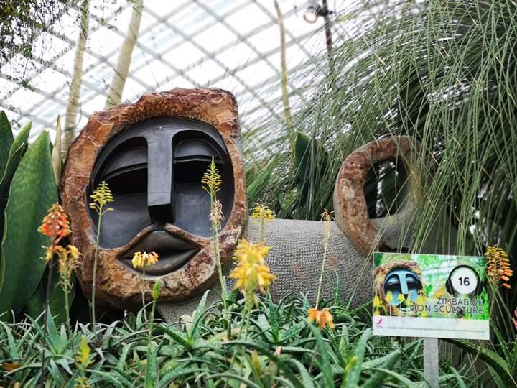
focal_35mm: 45
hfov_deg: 42.1
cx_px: 258
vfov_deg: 32.2
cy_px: 194
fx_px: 672
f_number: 4
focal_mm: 3.95
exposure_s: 1/50
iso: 125
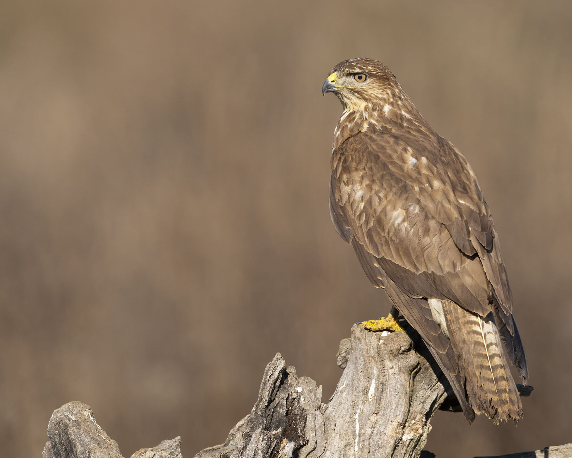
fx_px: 12648
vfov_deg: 2.1
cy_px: 252
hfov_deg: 2.6
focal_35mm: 747
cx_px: 337
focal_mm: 600
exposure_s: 1/1600
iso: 2000
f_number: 6.3
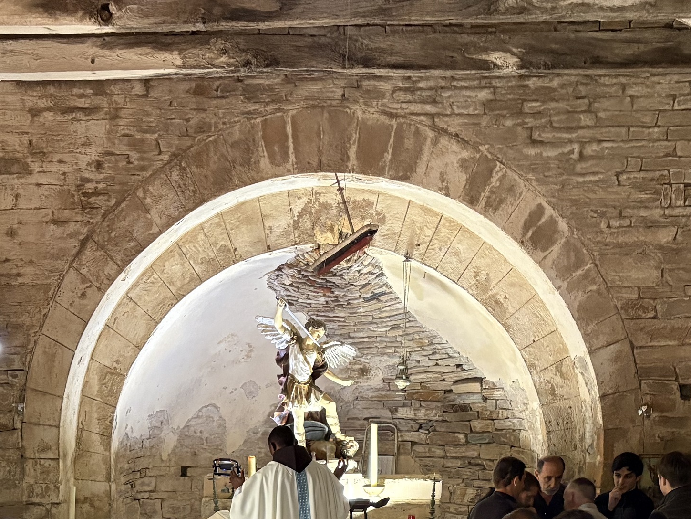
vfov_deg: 22.4
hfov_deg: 31.5
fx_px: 1218
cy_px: 601
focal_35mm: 61
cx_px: 237
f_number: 1.6
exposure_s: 1/41
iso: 500
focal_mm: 5.96
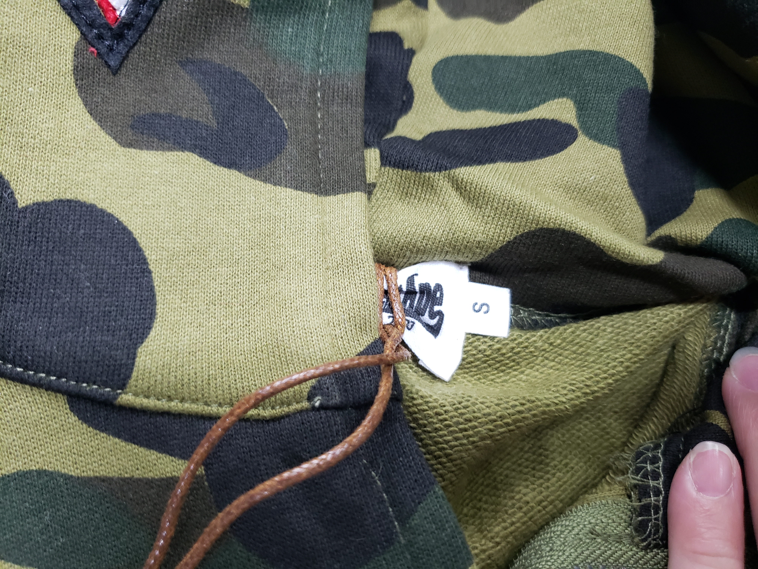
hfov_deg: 67.3
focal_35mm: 26
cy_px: 284
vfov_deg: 53.1
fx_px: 569
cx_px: 379
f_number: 1.5
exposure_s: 1/100
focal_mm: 4.3
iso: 250
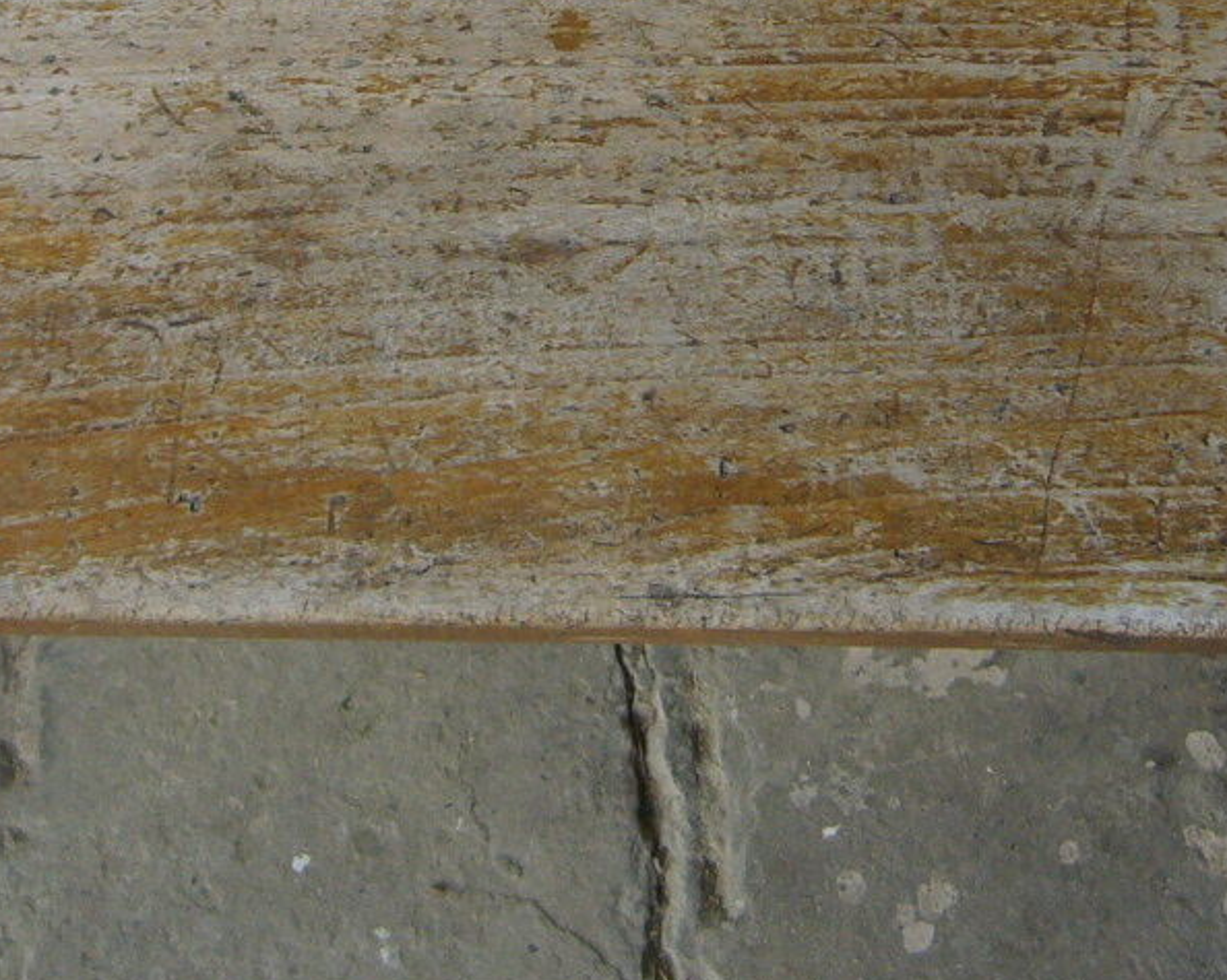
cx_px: 607
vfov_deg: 16.5
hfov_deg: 20.8
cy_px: 85
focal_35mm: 92
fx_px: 3340
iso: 80
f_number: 2.8
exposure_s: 1/60
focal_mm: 5.8
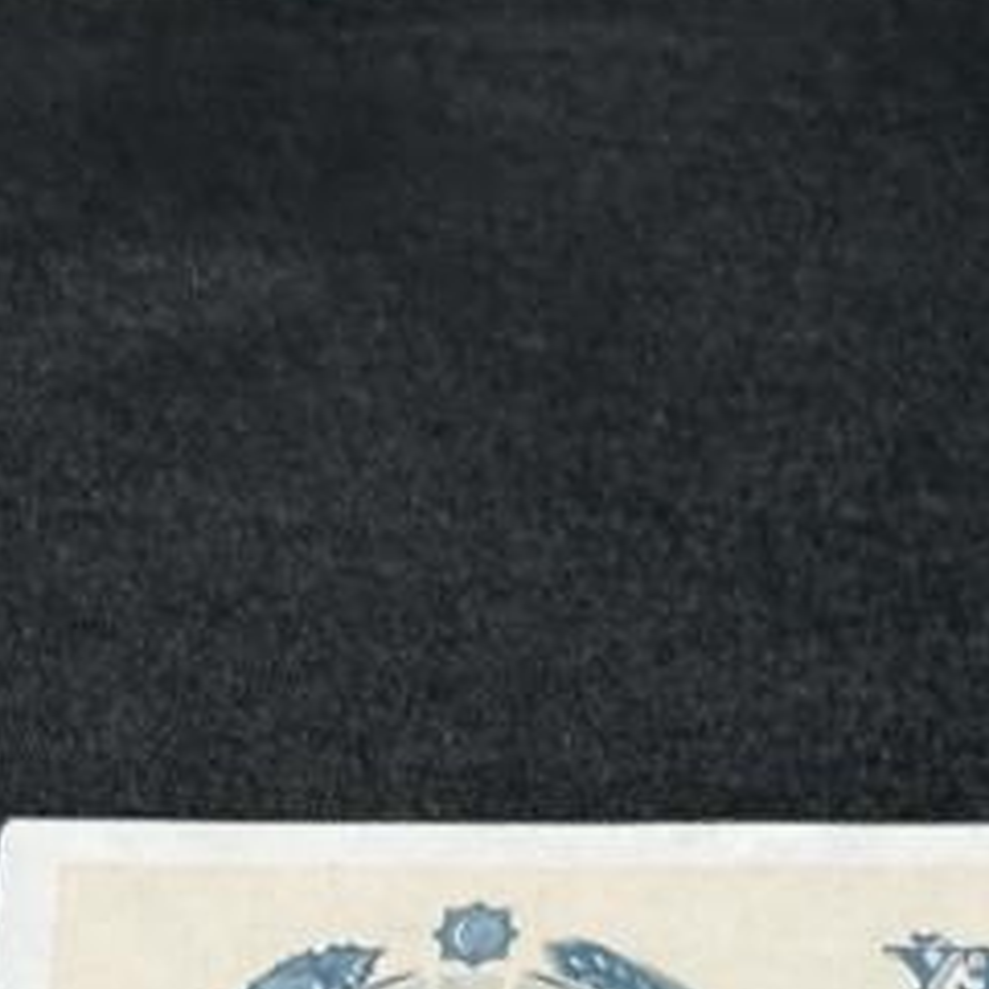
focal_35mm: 246
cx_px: 1834
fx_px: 7952
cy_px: 1994
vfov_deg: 6.9
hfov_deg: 6.9
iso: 100
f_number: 1.78
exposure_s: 1/50
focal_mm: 6.86
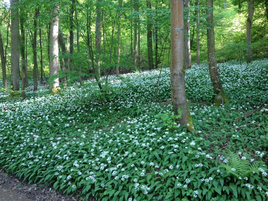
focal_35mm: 35
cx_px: 134
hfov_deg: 52.6
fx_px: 271
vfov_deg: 40.7
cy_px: 100
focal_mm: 4.28
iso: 64
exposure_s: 1/60
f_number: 2.4
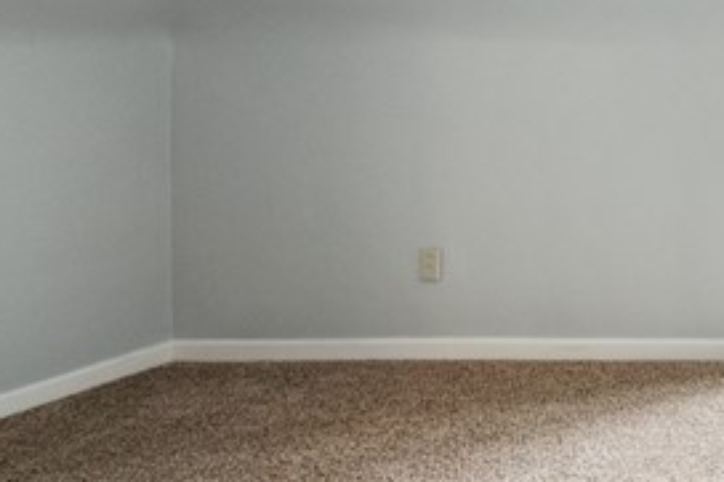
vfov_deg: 26.8
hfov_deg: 26.1
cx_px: 1153
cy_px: 19
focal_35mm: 48
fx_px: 965
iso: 1000
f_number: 8
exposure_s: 1/2.5
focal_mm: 12
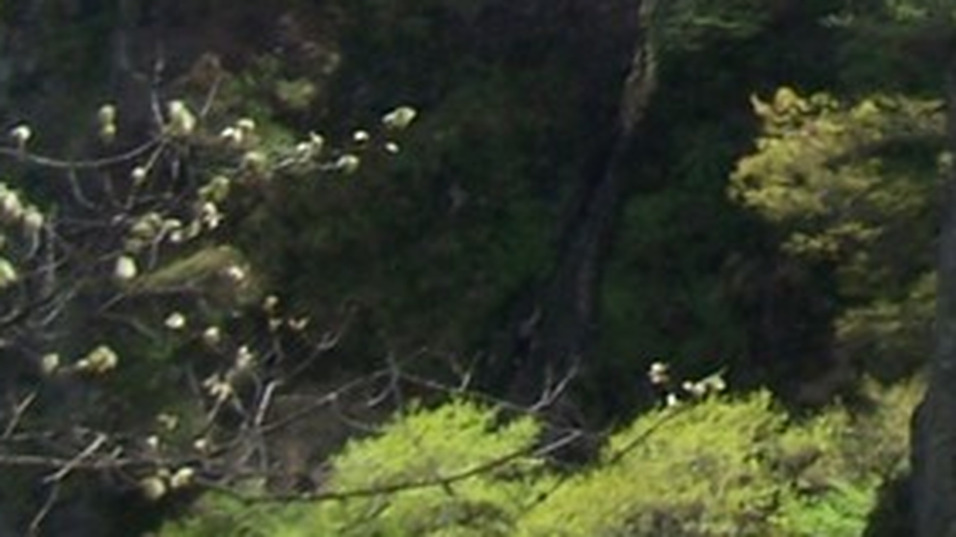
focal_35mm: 180
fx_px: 4562
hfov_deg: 11.4
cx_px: 1503
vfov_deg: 6.5
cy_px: -615
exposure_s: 1/250
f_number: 3.9
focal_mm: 6.4
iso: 64
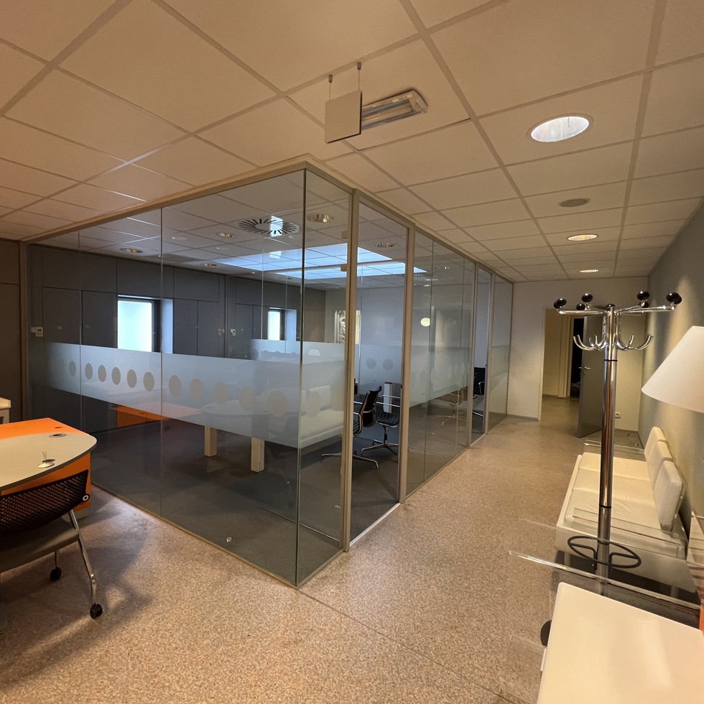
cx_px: 325
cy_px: 348
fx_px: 368
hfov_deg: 87.3
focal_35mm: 16
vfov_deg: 87.4
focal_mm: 1.57
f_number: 1.8
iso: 200
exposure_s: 1/50
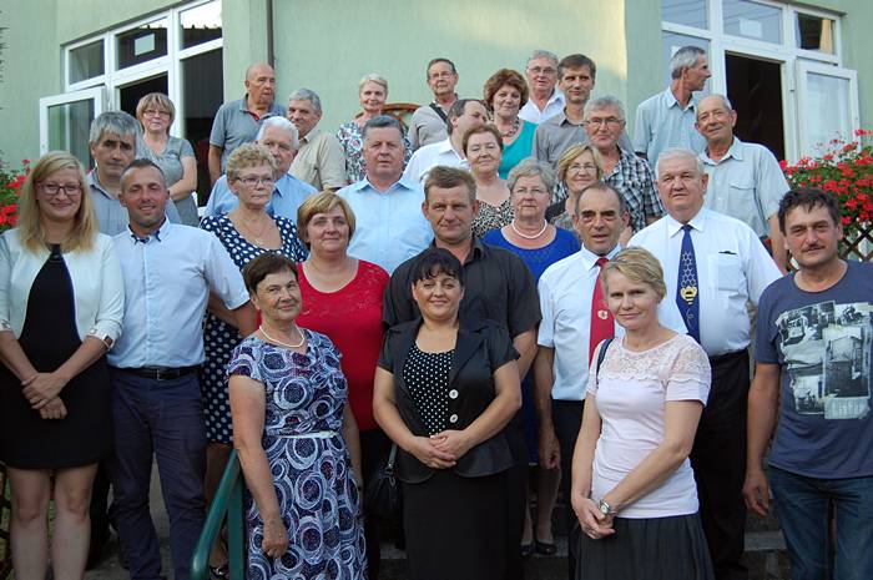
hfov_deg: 42.4
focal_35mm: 46
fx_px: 1126
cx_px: 436
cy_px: 290
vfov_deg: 28.9
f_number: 5.6
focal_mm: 31
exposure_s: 1/125
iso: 250
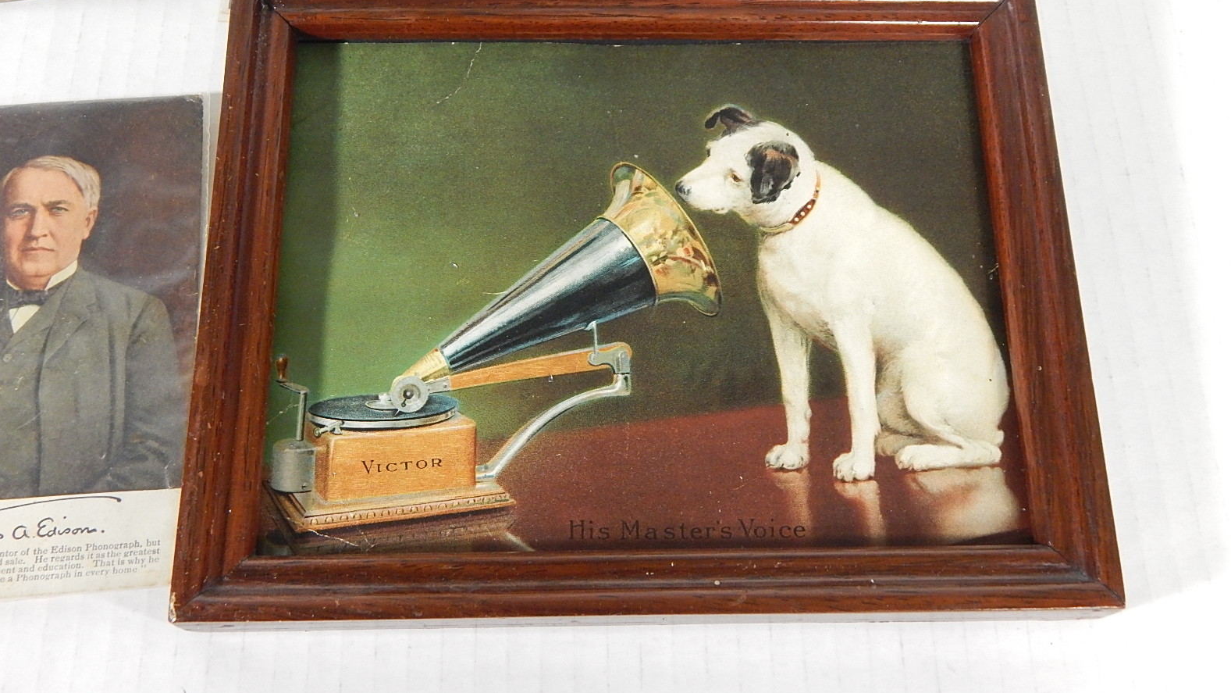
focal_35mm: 42
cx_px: 611
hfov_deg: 48.4
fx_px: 1371
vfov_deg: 28.2
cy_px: 248
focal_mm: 6.8
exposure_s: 1/20
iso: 400
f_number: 3.4
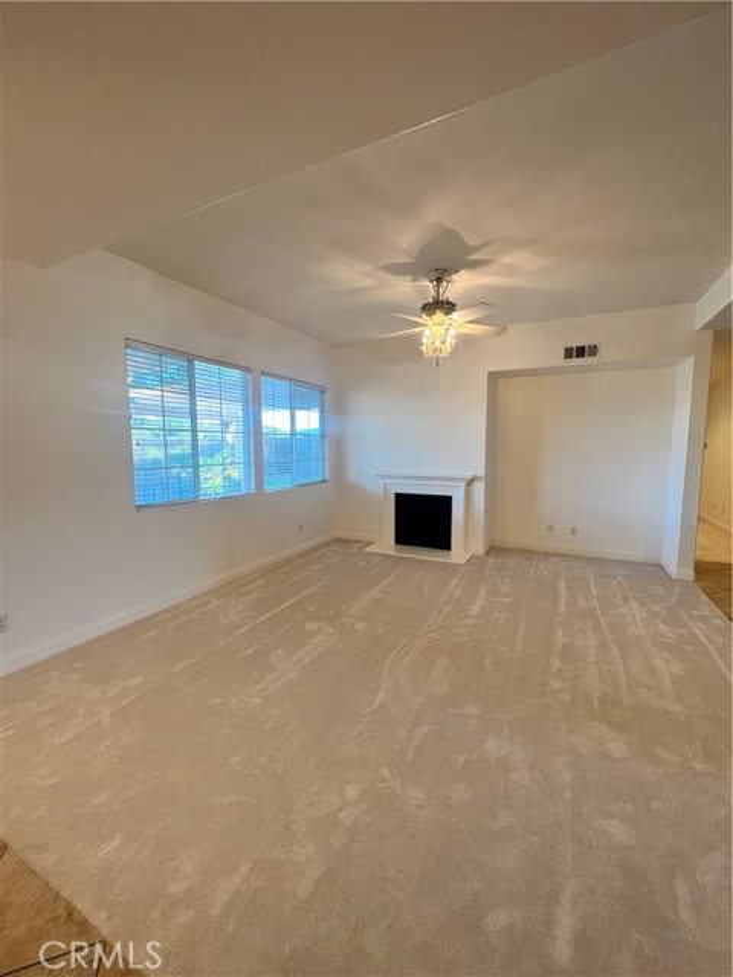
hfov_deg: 89.9
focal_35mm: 13
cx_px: 366
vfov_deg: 106.2
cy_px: 488
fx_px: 367
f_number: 1.8
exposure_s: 1/120
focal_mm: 1.57
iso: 160
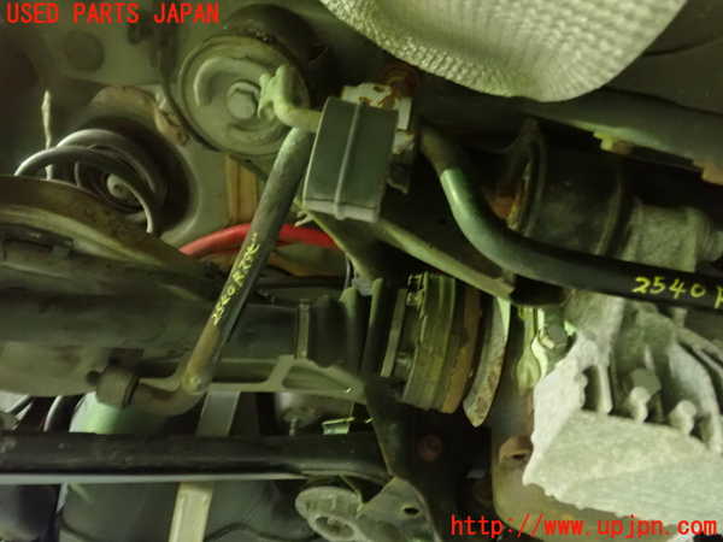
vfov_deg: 46.8
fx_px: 627
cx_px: 362
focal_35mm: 30
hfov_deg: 60.0
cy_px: 271
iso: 1600
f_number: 2.3
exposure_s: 1/15
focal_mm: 5.5
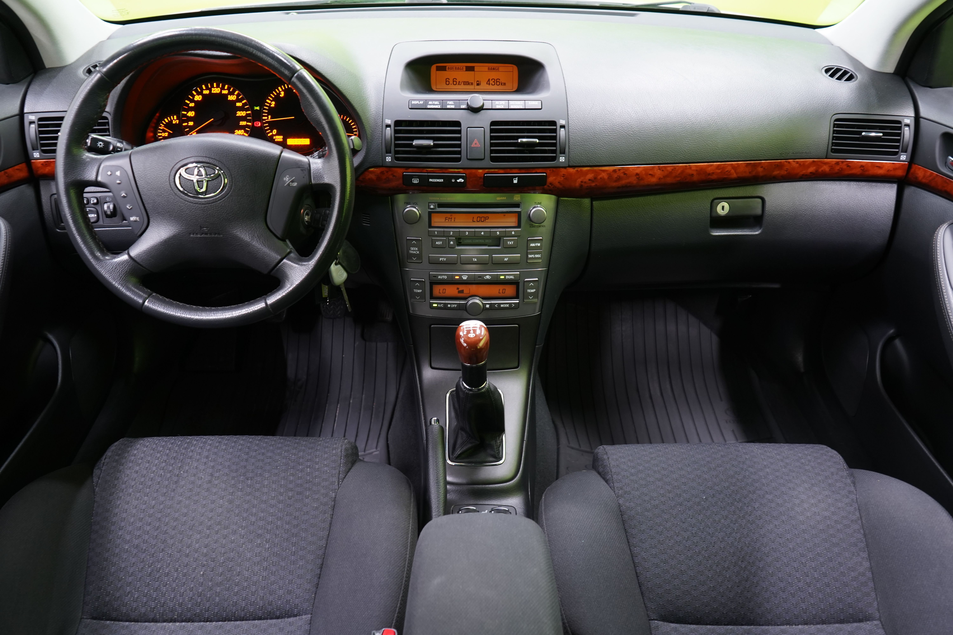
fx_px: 741
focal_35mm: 28
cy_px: 318
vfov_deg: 46.4
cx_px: 476
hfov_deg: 65.5
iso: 1250
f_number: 5
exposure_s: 1/15
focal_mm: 28
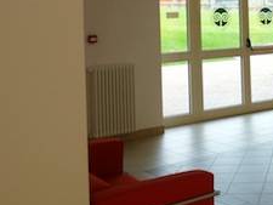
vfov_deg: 22.1
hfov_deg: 28.0
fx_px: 505
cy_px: -1
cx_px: 286
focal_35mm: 64
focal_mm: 4.3
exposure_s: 1/160
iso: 80
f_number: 2.5
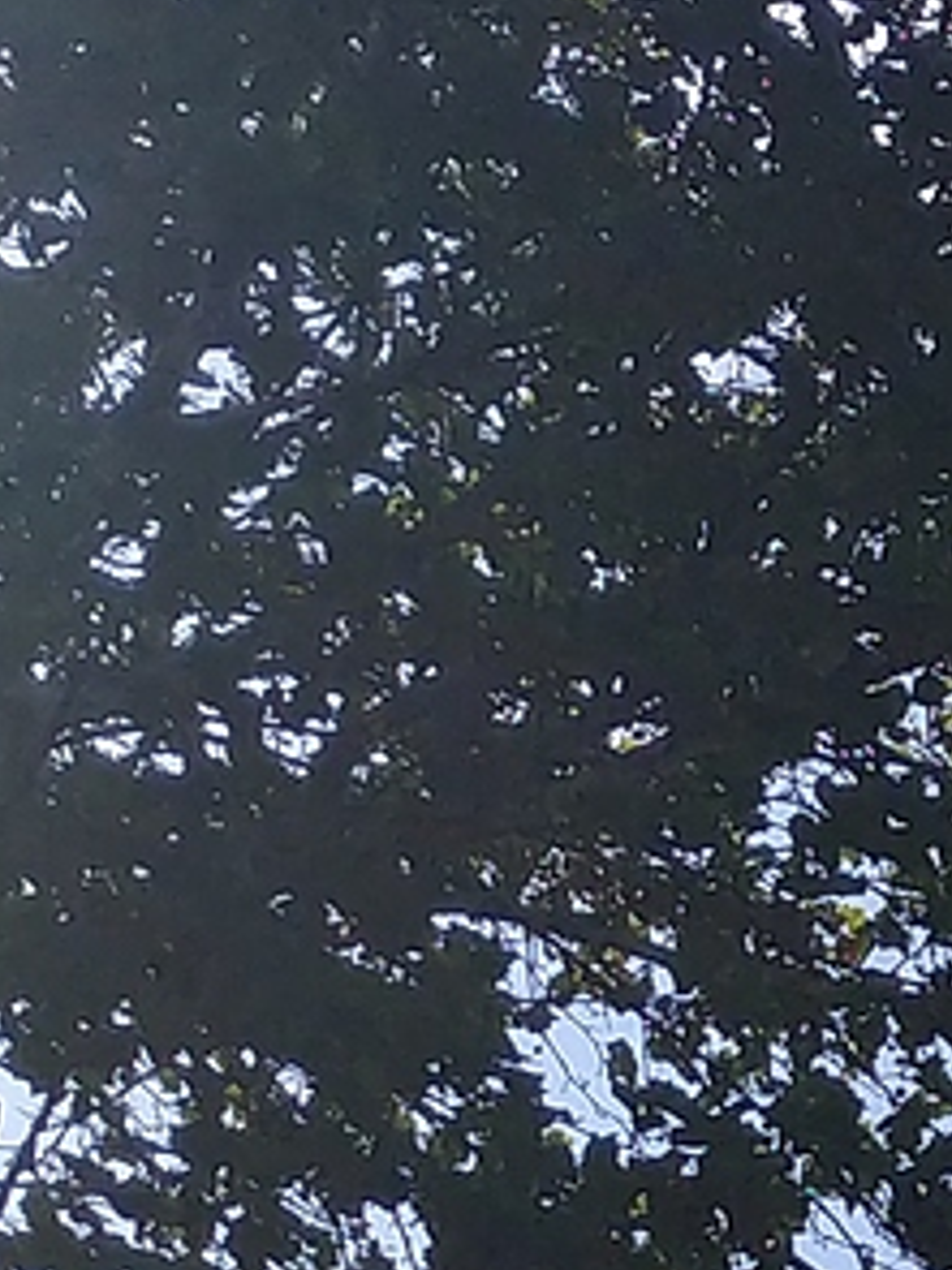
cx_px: 2391
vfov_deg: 13.9
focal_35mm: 139
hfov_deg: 9.4
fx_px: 5101
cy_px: 1350
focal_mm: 3.94
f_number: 1.9
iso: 100
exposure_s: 1/2624
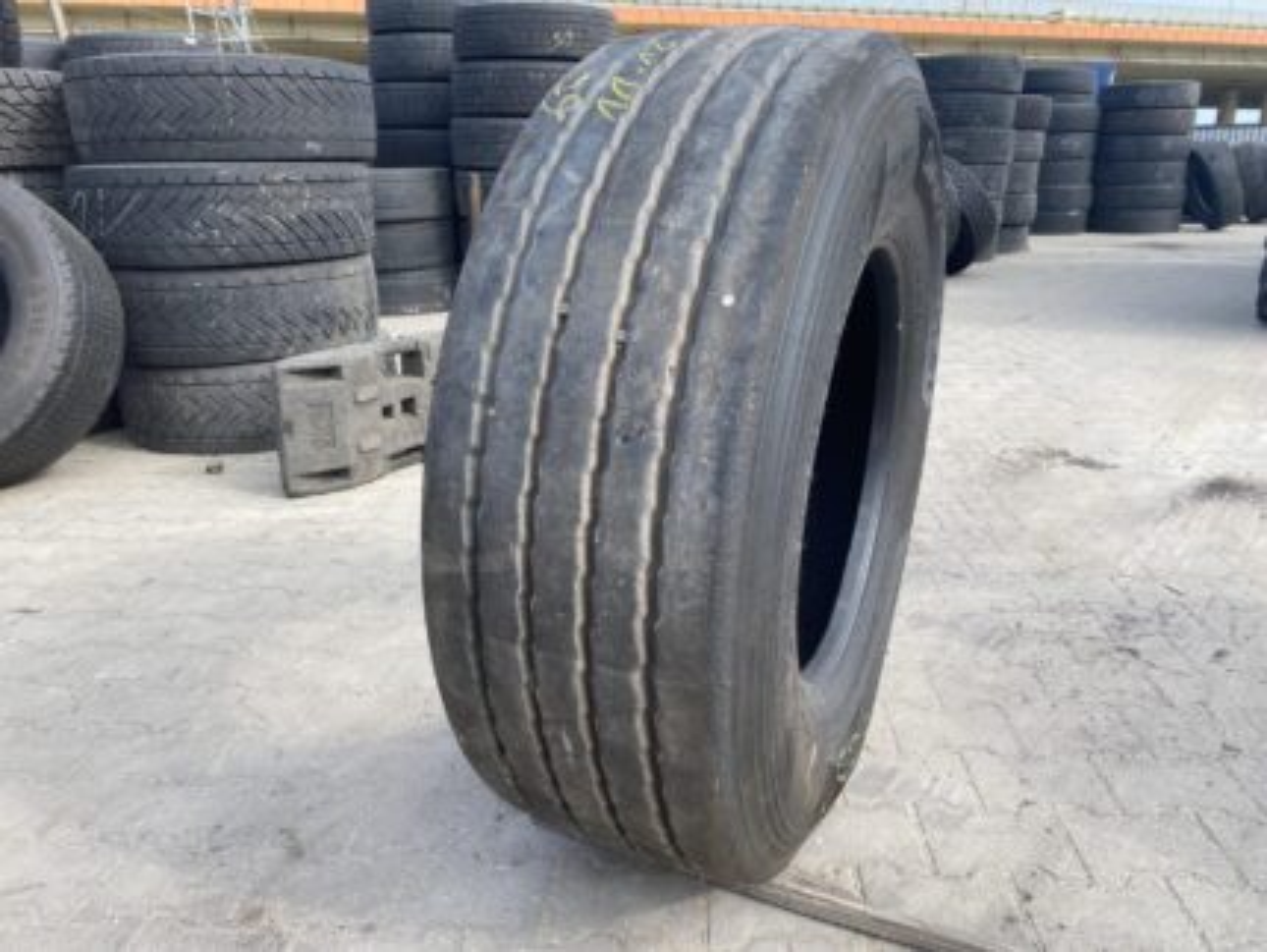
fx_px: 952
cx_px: 634
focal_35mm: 26
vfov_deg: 53.1
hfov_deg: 67.3
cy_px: 476
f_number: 1.8
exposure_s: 1/799
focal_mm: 4.25
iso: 32
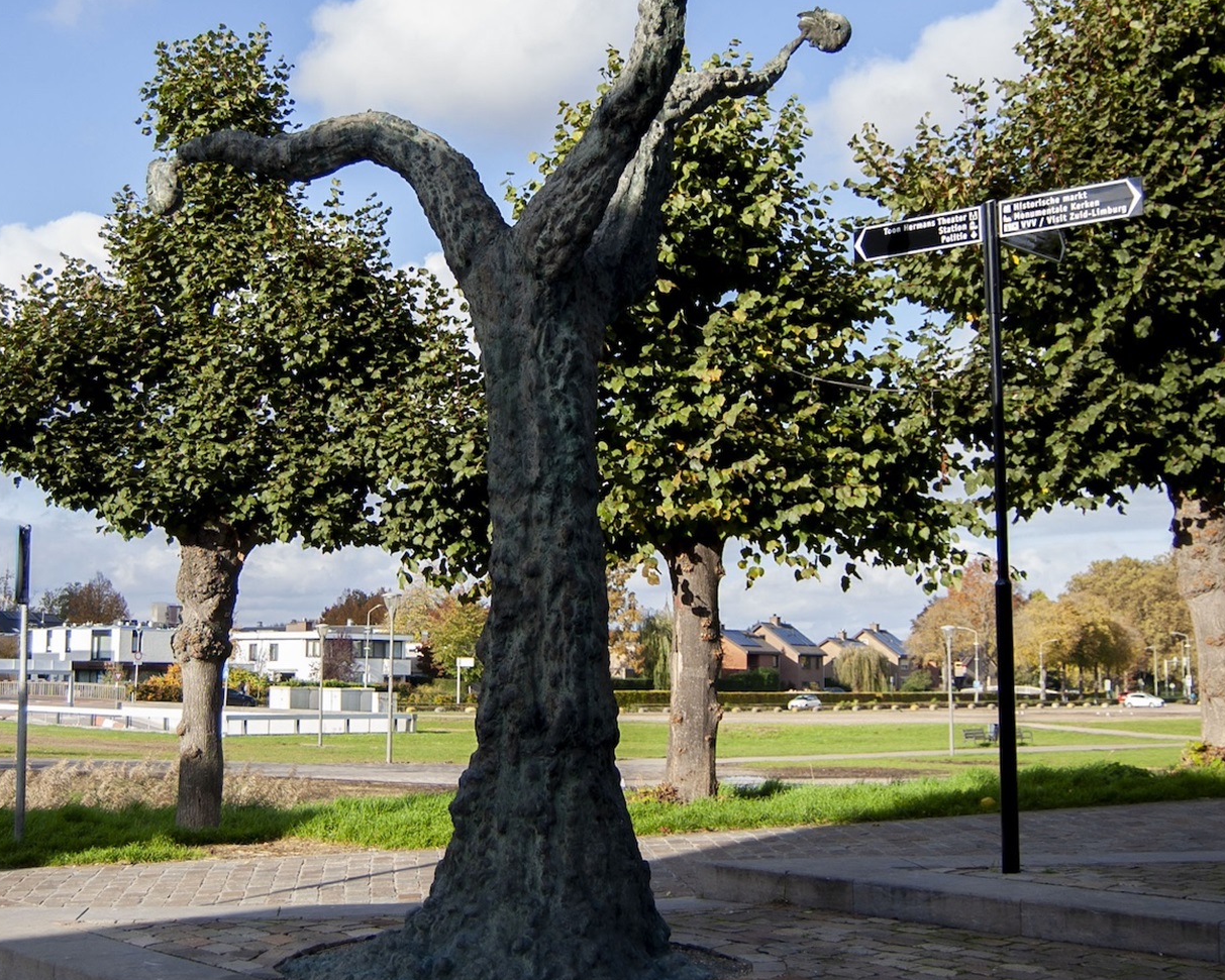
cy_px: 378
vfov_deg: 29.6
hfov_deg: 36.6
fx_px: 1849
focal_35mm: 51
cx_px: 526
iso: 200
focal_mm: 22
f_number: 3.8
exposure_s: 1/800
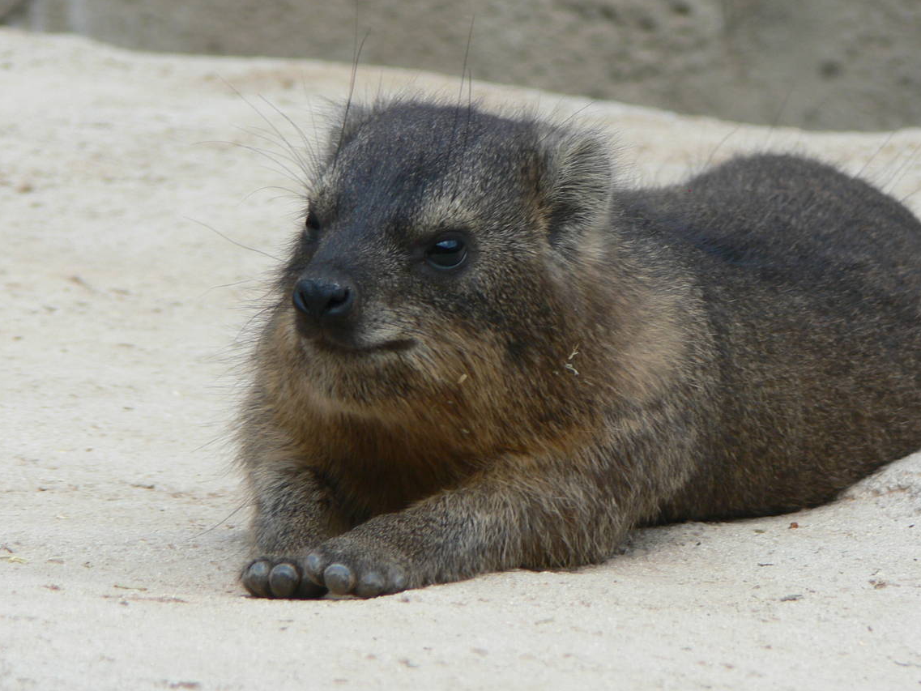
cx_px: 475
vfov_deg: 2.5
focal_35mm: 591
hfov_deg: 3.4
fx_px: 15726
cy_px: 322
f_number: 5.6
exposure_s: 1/100
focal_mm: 88.8
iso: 80
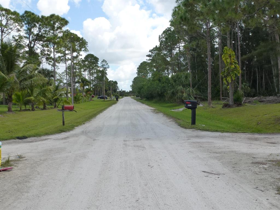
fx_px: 299
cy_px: 105
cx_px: 140
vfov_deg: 38.7
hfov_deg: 50.1
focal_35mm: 37
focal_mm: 6.4
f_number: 4
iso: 160
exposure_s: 1/640
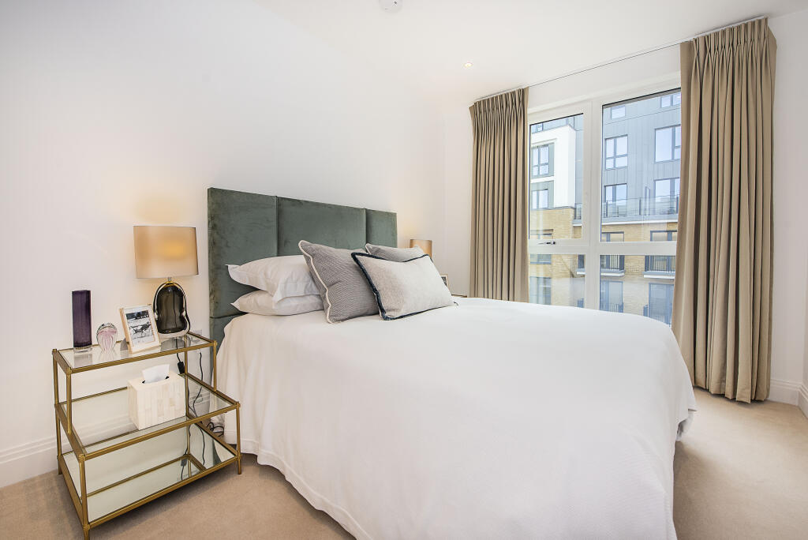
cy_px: 270
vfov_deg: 81.3
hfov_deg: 104.2
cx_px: 404
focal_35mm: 14
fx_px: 314
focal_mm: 14
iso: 320
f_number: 7.1
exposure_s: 1/125
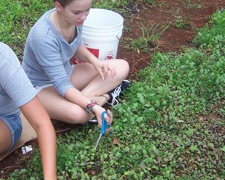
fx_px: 406
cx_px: 49
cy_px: 79
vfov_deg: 25.0
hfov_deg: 30.3
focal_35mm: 61
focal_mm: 6
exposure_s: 1/500
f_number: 3
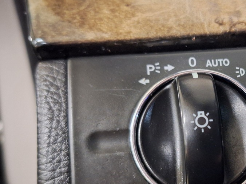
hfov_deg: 37.0
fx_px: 348
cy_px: 122
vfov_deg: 29.5
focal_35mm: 49
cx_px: 210
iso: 800
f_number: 1.8
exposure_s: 1/20
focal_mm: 5.54
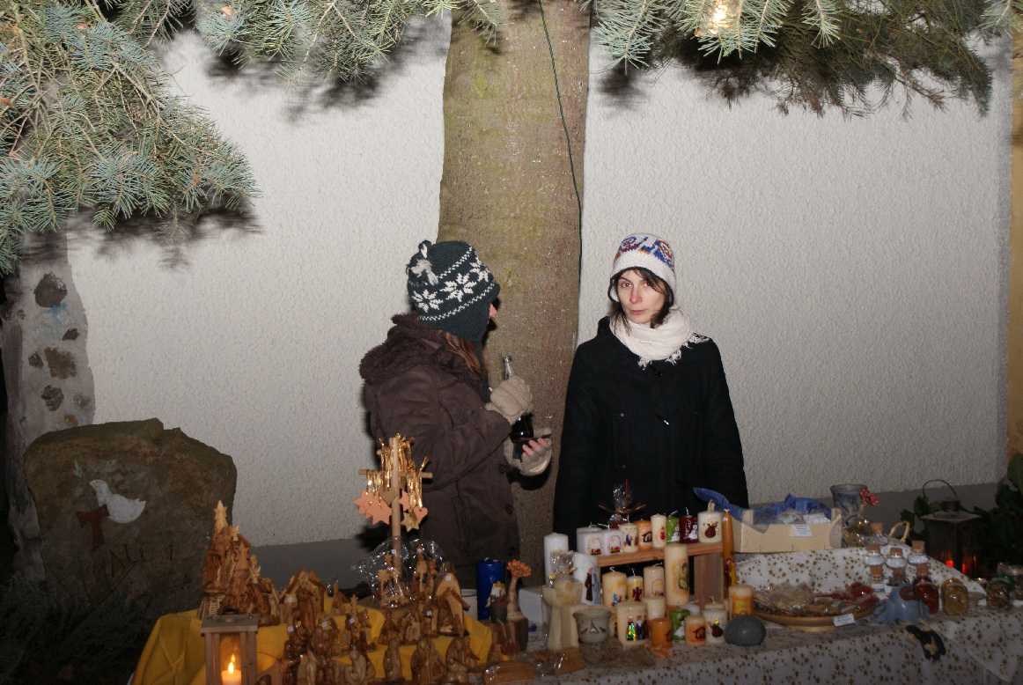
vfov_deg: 20.2
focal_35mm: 68
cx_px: 512
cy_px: 342
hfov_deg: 29.8
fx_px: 1921
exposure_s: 1/80
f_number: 5.6
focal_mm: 45
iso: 400
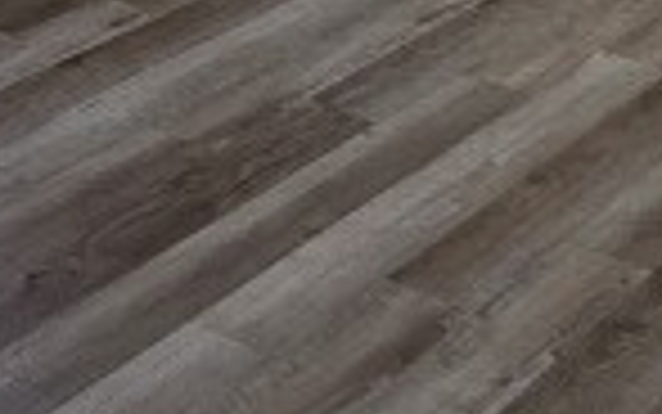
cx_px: 221
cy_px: -441
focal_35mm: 96
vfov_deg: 12.0
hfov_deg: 21.5
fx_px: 1733
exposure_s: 1/60
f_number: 2.2
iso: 64
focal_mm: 2.2
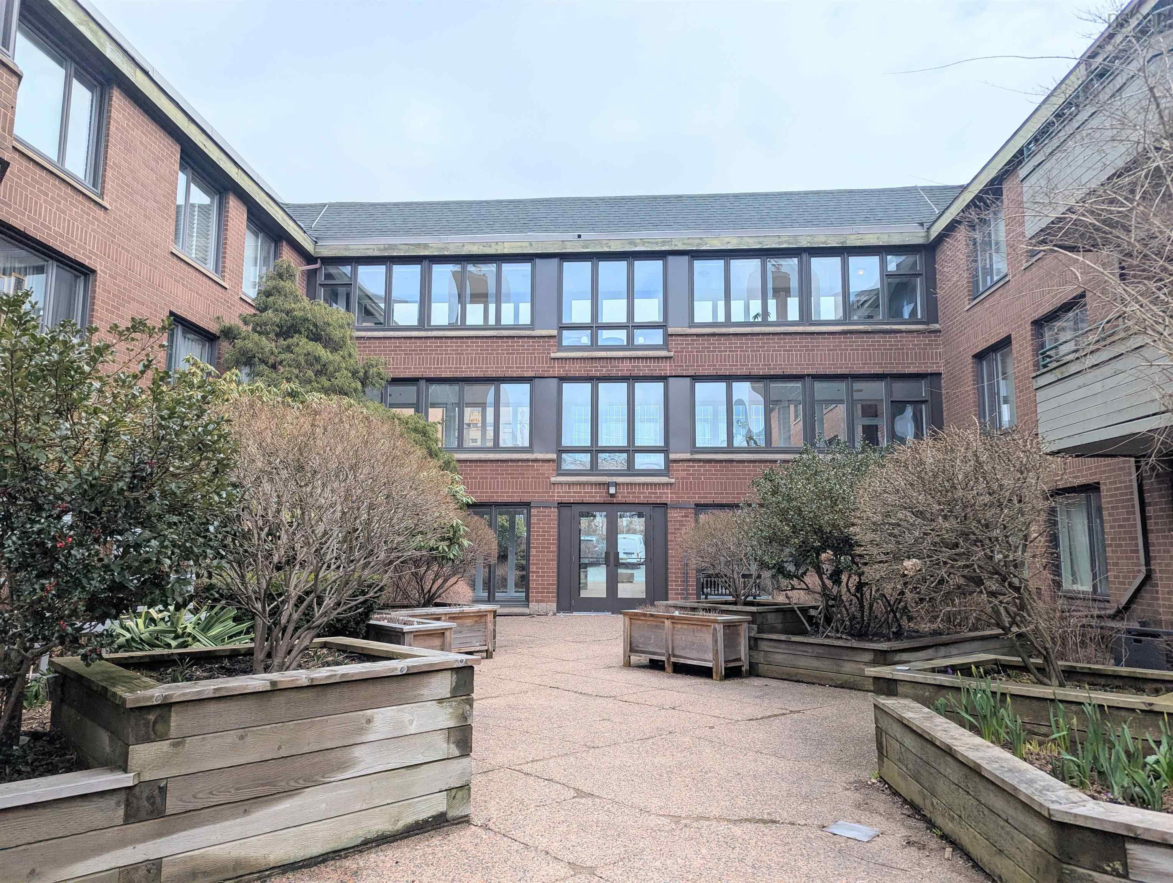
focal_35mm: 24
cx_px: 586
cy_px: 442
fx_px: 814
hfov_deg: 71.5
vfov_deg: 56.9
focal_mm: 6.81
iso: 51
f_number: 1.85
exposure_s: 1/1508
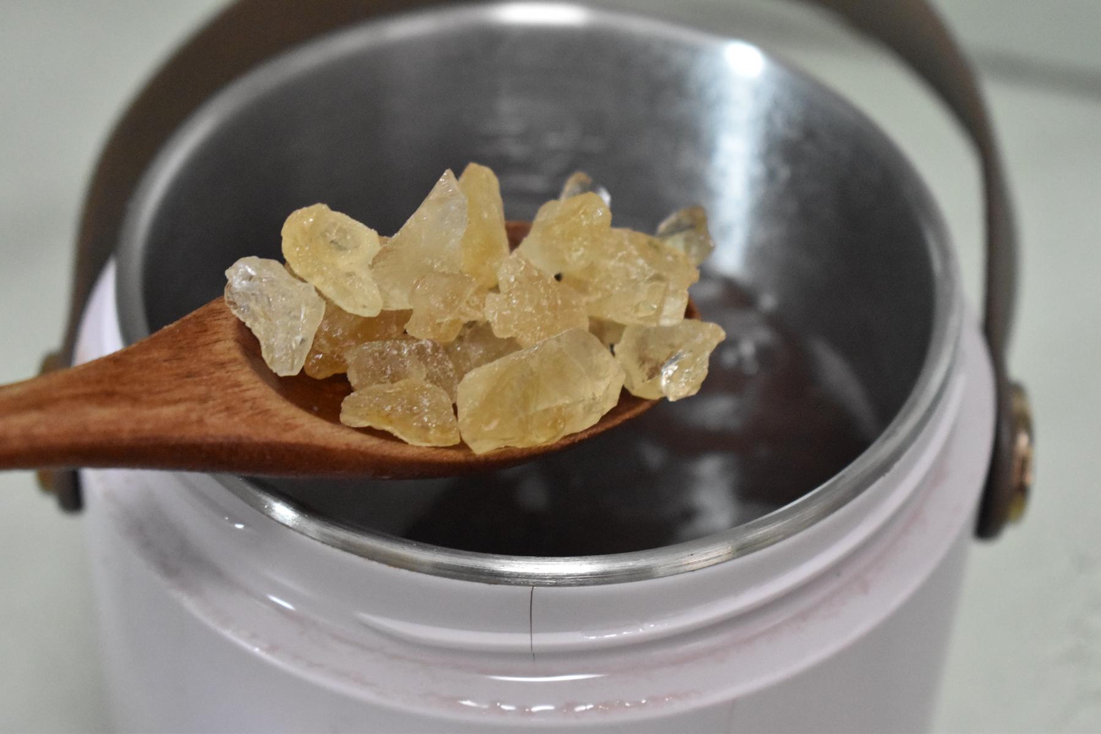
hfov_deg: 24.6
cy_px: 367
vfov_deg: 16.6
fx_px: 2523
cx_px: 550
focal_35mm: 82
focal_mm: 55
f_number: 5.6
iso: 5600
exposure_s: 1/100
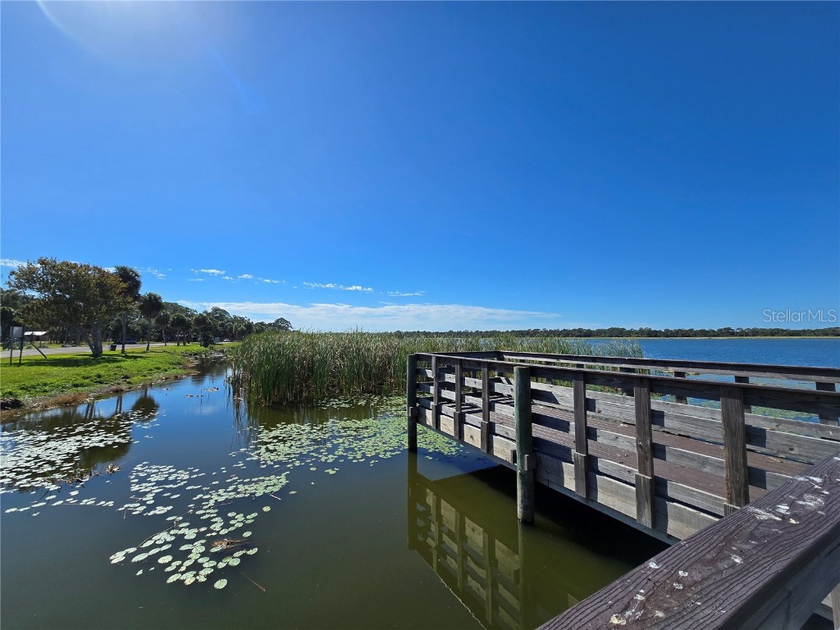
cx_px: 420
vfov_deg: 89.9
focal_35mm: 13
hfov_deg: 106.2
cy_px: 315
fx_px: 315
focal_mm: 2.2
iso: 50
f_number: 2.2
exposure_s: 1/3390
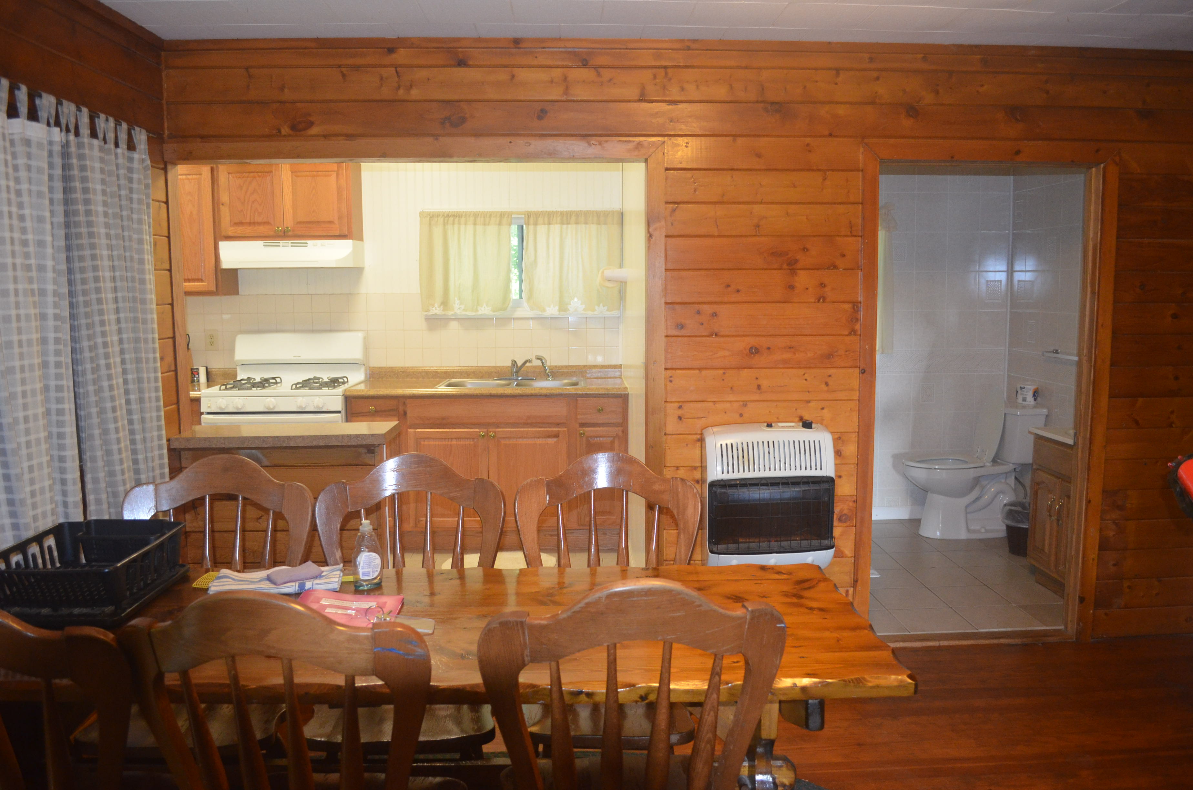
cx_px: 596
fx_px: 893
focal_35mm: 27
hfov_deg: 67.5
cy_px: 395
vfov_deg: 47.7
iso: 1600
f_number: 3.5
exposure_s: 1/60
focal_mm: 18
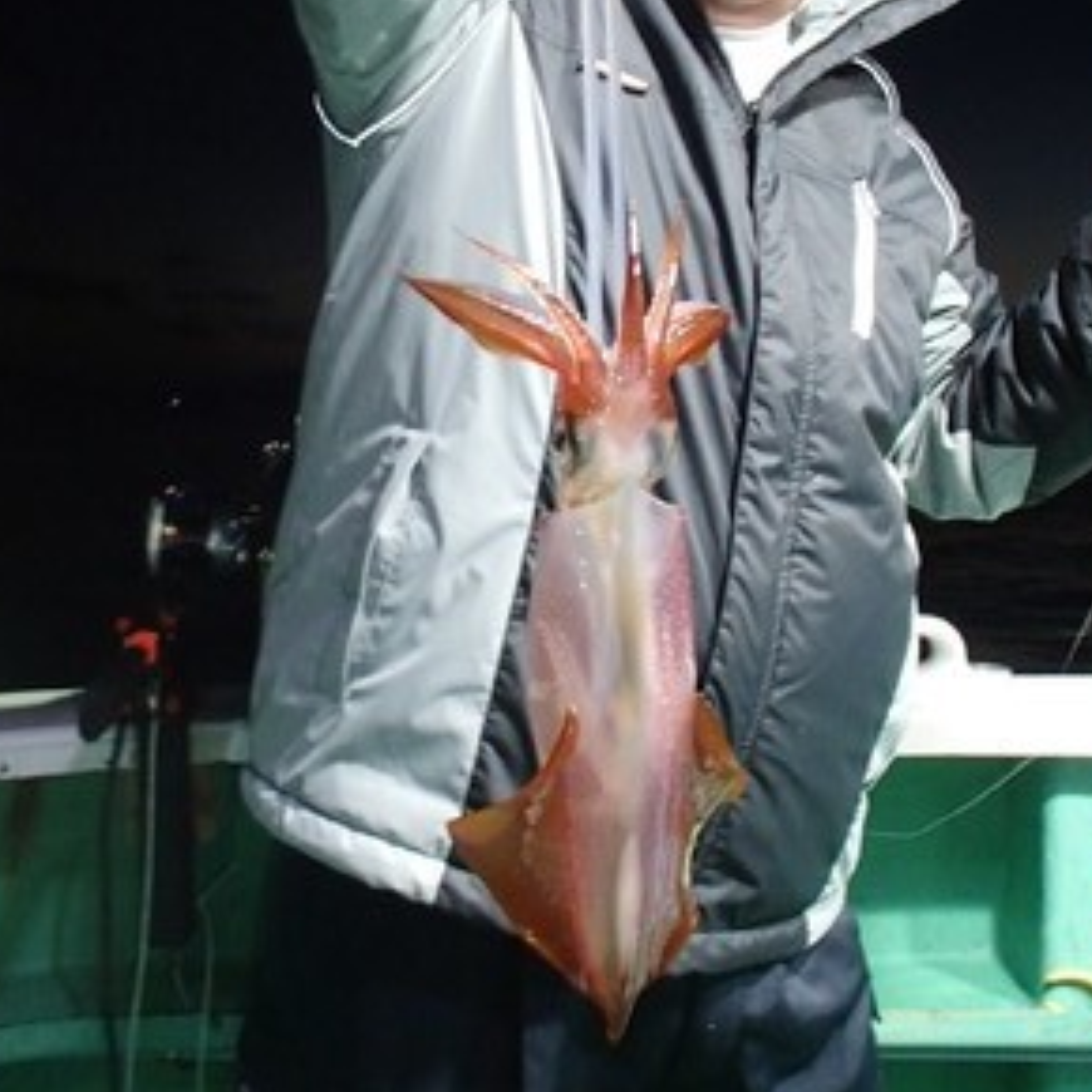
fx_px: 1463
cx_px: 501
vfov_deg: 40.1
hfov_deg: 40.9
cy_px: 316
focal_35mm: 41
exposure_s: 1/30
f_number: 3.9
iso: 400
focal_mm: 5
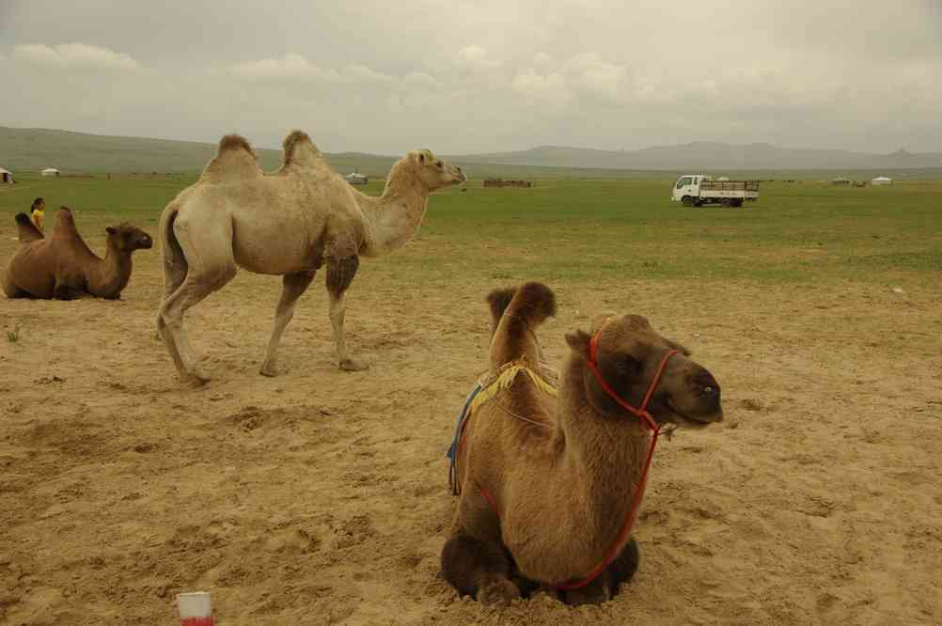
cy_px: 313
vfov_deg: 27.5
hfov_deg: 40.4
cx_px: 471
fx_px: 1281
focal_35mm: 49
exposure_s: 1/250
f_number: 8
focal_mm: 32.5
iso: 100
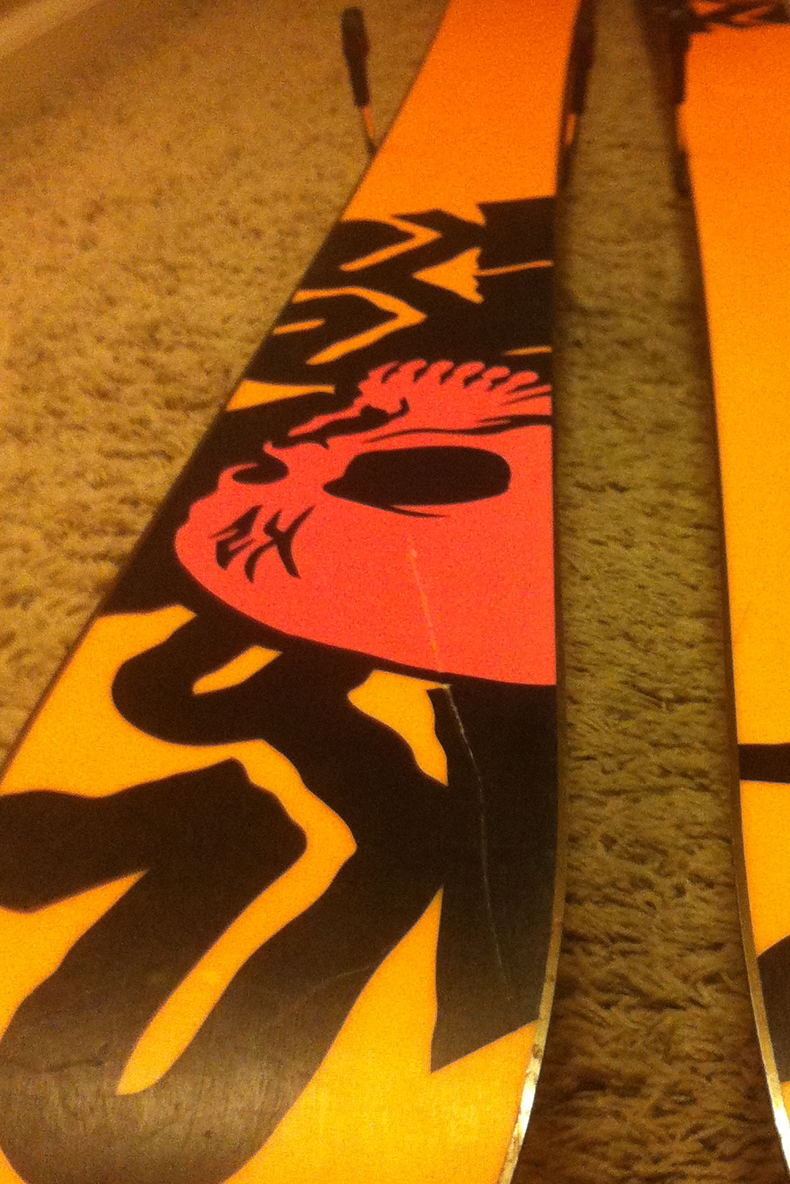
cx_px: 628
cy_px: 588
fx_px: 2073
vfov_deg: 31.9
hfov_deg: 21.3
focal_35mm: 63
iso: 250
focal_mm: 3.85
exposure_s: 1/15
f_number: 2.8
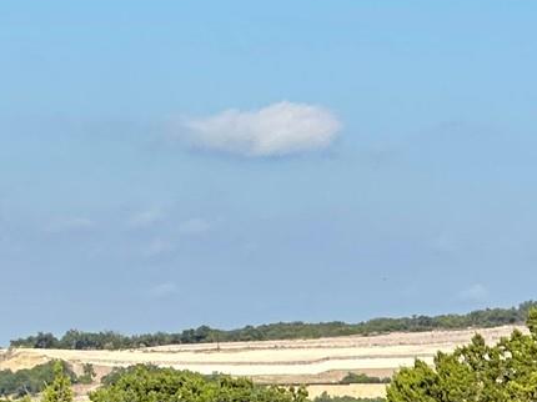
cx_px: 190
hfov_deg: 5.4
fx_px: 5690
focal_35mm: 367
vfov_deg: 4.0
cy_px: 121
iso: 32
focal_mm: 9
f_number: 2.8
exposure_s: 1/1033
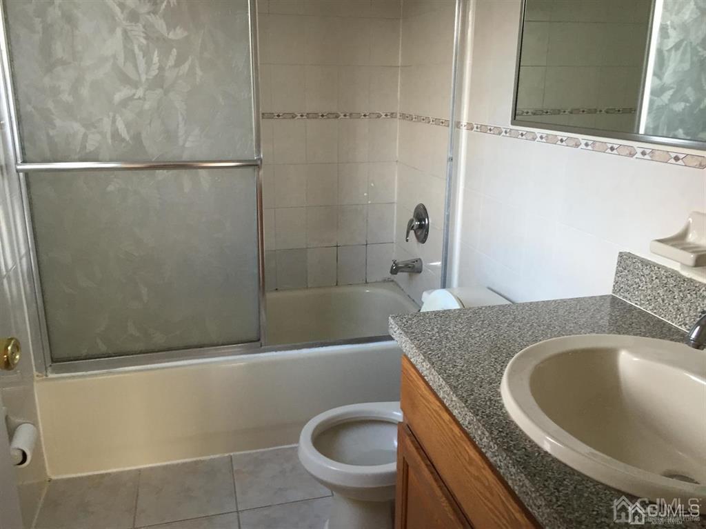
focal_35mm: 29
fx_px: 591
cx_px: 353
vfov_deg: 48.2
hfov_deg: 61.7
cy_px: 264
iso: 80
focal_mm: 4.15
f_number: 2.2
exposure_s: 1/30
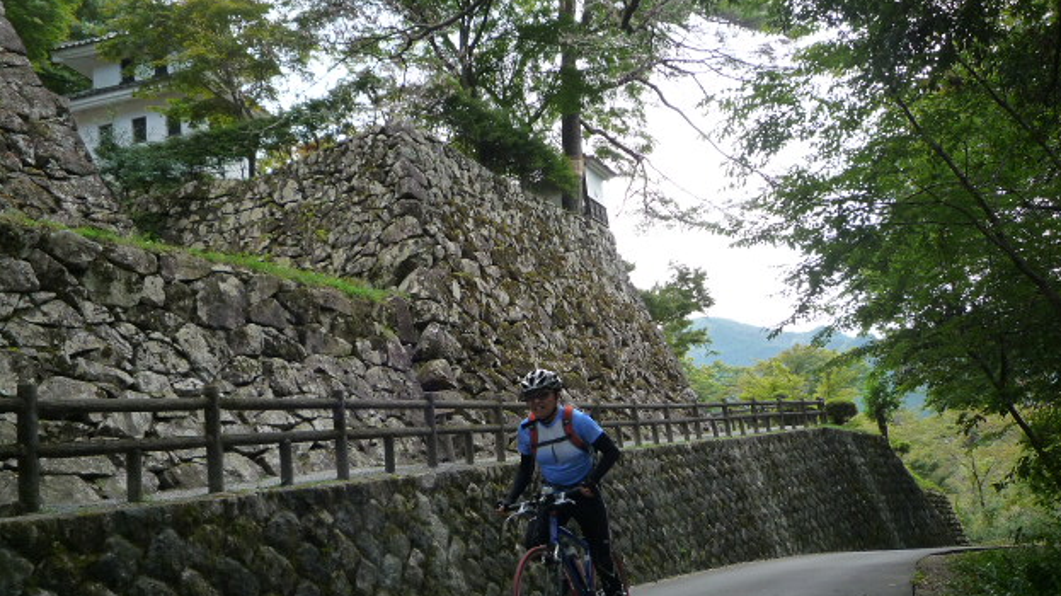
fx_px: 788
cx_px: 542
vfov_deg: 41.4
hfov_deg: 67.9
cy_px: 317
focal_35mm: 28
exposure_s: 1/200
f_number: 2.8
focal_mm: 4.4
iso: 160
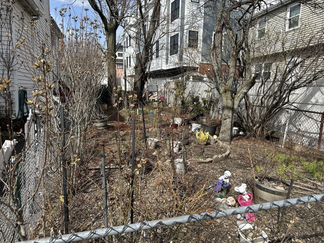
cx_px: 162
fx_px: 225
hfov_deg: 71.6
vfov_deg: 56.8
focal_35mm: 24
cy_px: 122
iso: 80
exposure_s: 1/3472
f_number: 1.78
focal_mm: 6.86
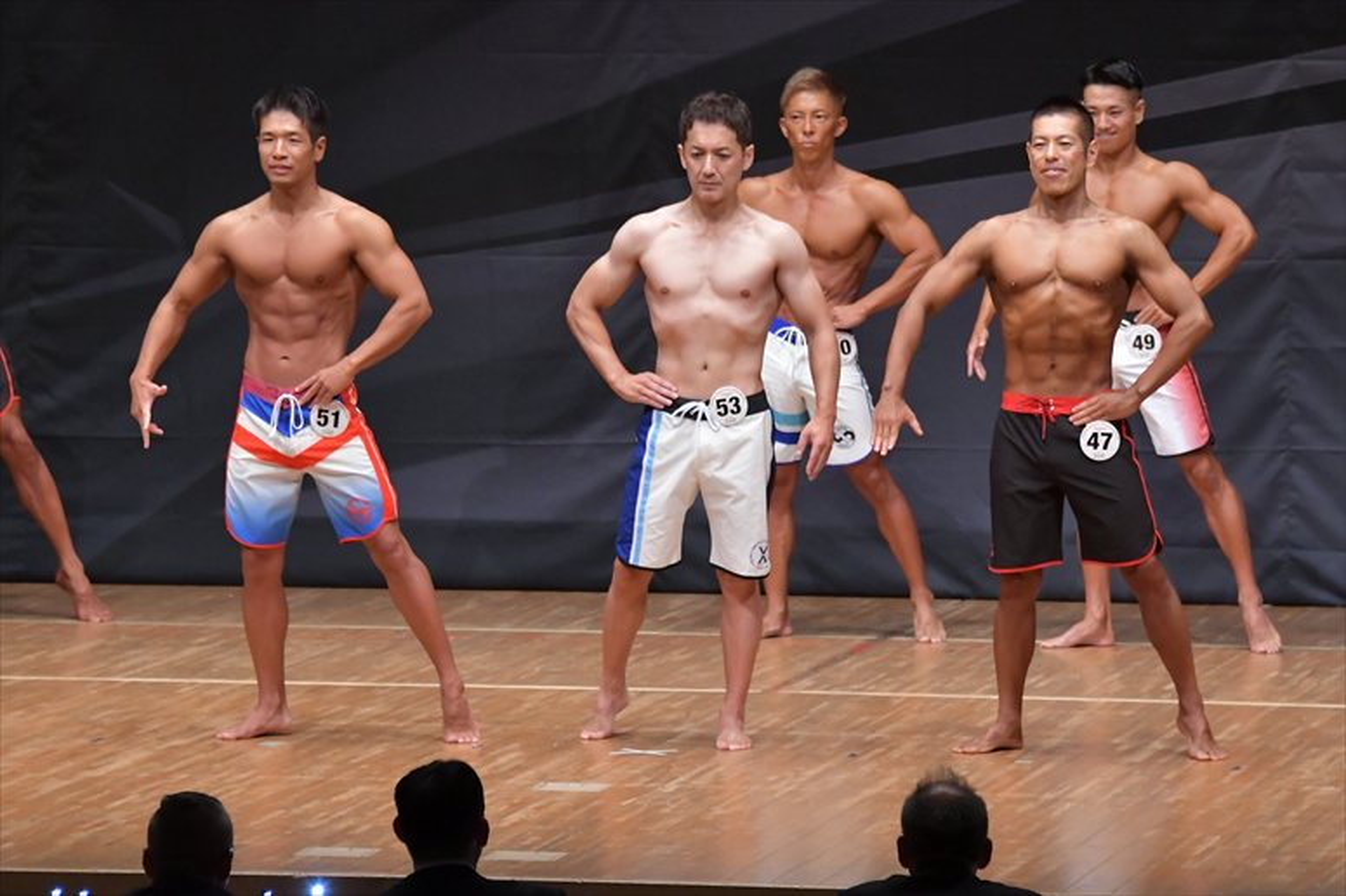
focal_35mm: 240
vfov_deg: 5.7
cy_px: 448
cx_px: 673
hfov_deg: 8.6
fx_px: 8969
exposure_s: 1/400
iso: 6400
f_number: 5.6
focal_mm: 160
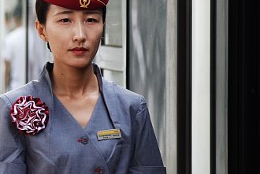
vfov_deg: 4.1
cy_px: 67
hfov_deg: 6.1
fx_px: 2423
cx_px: -12
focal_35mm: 335
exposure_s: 1/400
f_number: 4
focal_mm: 92
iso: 400
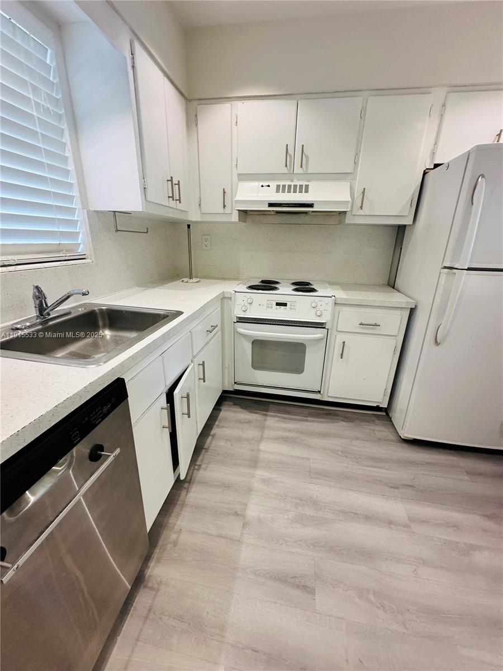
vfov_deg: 102.1
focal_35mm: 14
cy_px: 336
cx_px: 252
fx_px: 271
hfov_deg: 85.7
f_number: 2.2
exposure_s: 1/120
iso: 160
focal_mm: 2.22
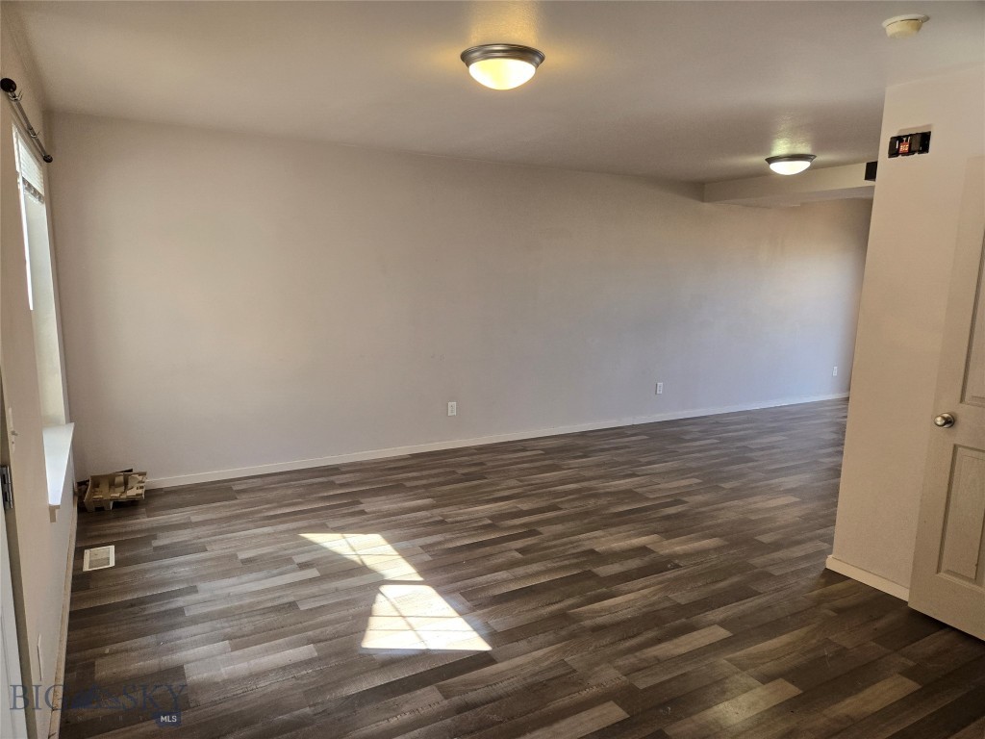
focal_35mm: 23
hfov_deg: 73.9
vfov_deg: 58.9
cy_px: 370
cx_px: 492
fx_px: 654
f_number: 1.8
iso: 125
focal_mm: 5.4
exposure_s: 1/180
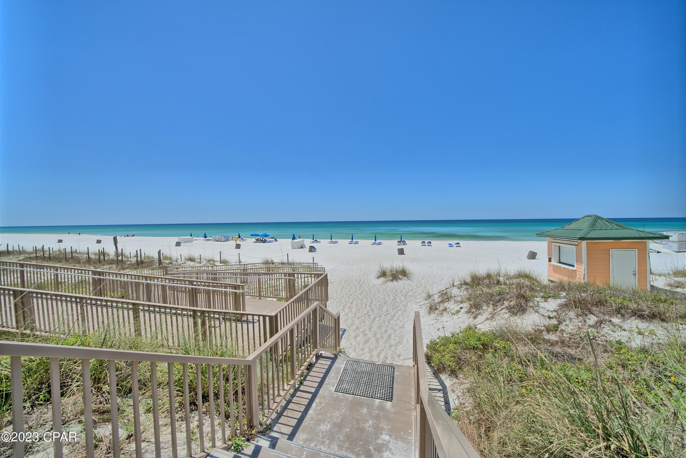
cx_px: 343
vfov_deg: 90.0
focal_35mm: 12
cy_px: 229
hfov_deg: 112.6
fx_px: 229
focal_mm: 12
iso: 200
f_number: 16
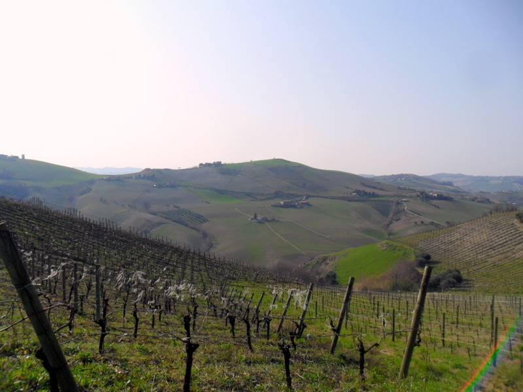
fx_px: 408
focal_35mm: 27
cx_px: 262
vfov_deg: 51.4
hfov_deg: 65.3
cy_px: 196
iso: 100
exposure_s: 1/250
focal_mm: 4.9
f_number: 8.9
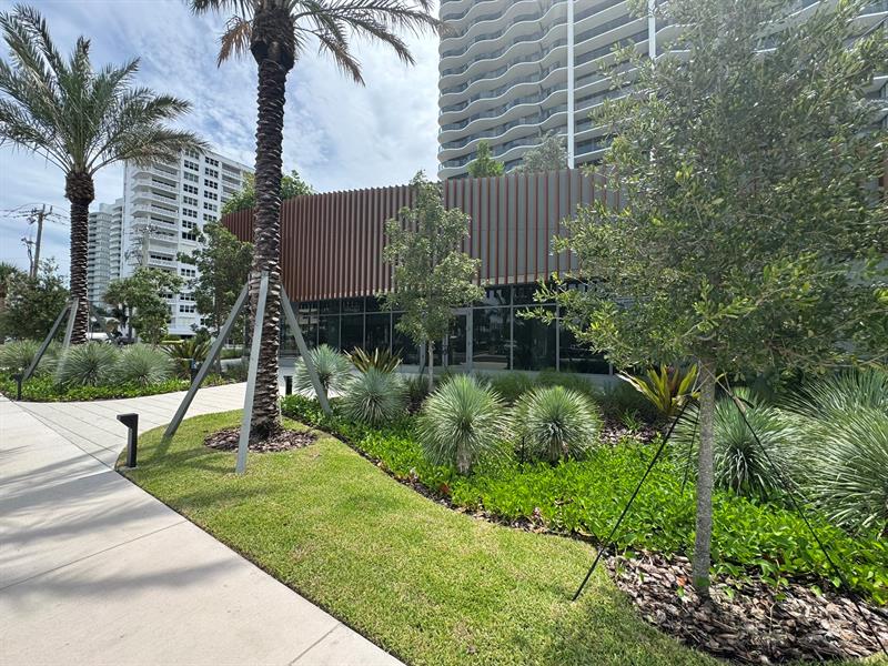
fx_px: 359
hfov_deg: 102.1
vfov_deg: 85.7
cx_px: 444
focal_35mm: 14
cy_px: 333
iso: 40
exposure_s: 1/700
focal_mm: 2.22
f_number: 2.2
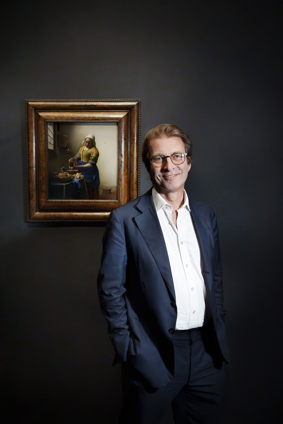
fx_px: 413
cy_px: 212
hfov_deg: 37.9
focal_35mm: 35
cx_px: 142
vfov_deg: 54.4
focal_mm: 35
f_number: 6.3
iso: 40000
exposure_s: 1/800
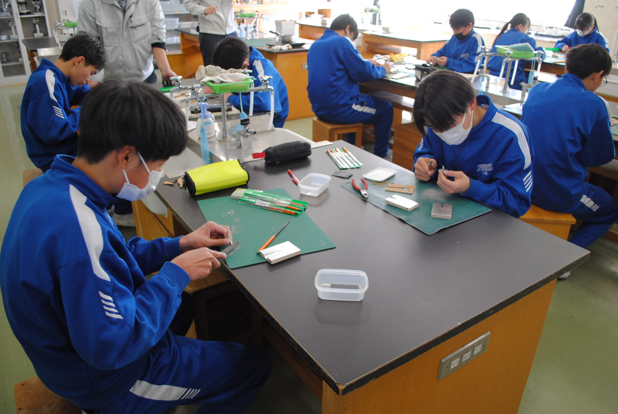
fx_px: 464
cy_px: 207
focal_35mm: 27
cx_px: 309
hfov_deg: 67.3
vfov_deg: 48.0
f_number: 3.5
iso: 200
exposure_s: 1/30
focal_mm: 18
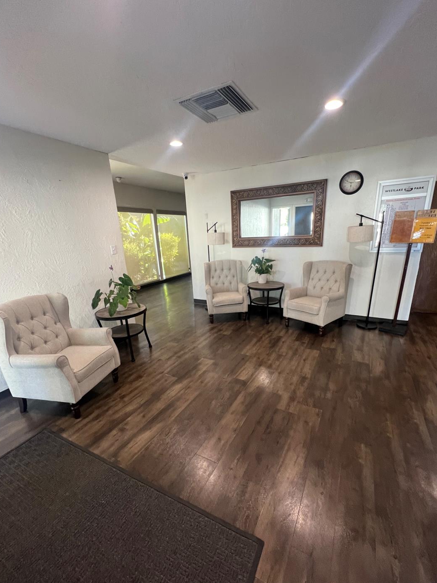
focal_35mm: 14
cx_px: 223
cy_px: 313
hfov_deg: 85.7
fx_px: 236
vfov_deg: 101.9
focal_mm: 1.57
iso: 200
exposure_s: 1/60
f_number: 1.8
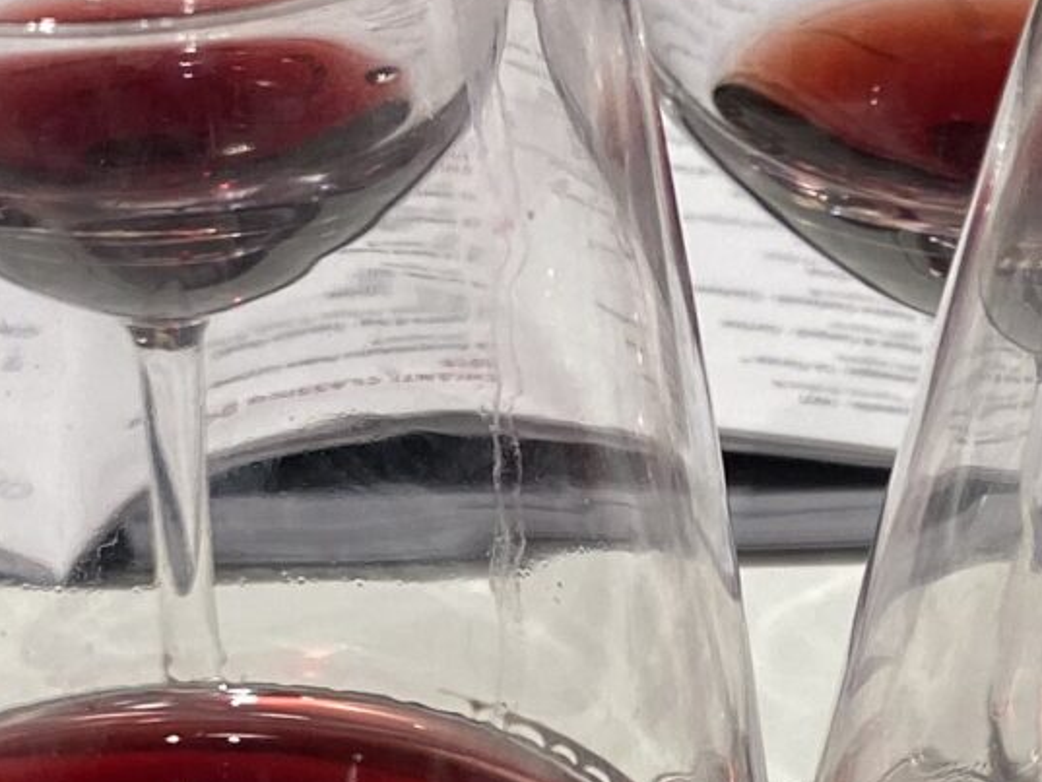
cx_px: 613
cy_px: 1523
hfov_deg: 15.9
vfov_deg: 11.0
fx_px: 3733
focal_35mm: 124
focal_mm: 4.25
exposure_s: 1/100
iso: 100
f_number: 1.8
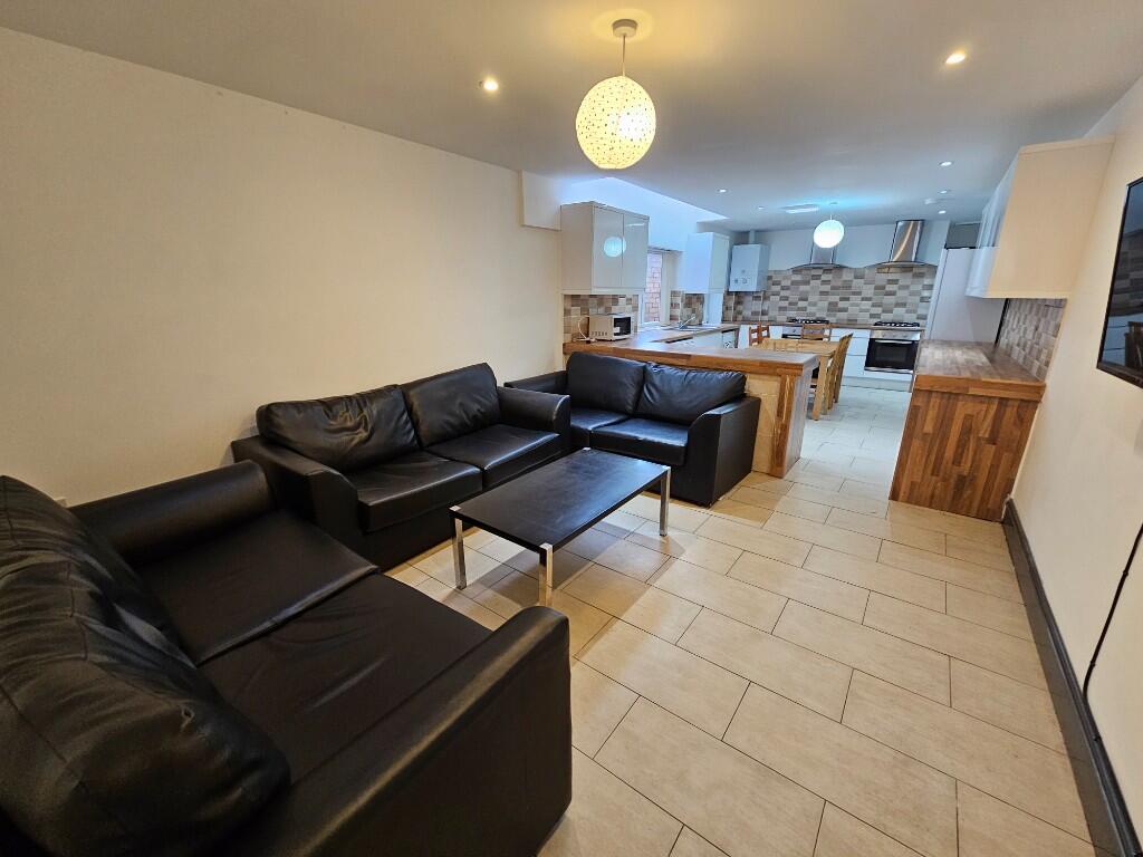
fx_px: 429
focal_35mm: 13
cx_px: 572
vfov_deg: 89.9
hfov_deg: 106.2
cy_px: 428
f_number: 2.2
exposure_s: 1/50
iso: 250
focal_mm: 2.2
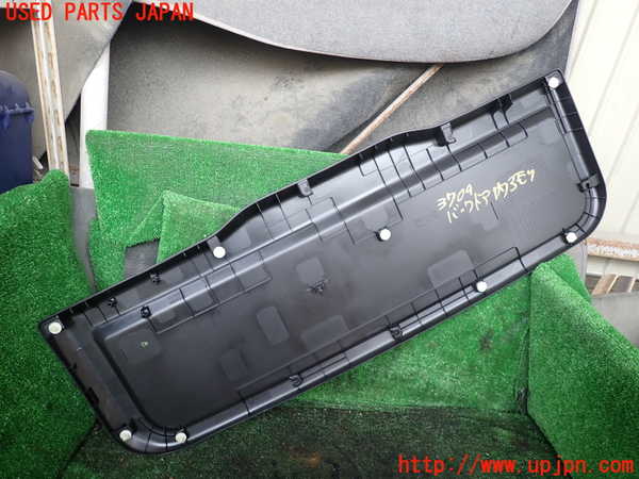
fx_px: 461
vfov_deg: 54.9
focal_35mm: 25
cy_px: 240
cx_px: 320
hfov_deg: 69.4
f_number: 2
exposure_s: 1/60
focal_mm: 4.5
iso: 125
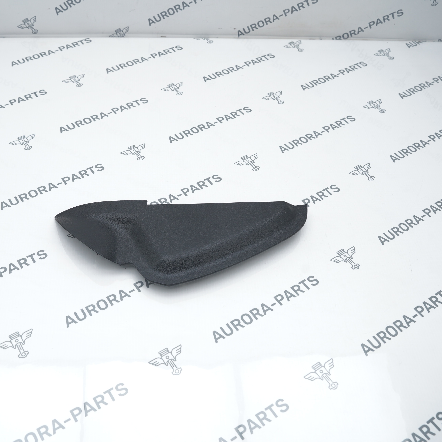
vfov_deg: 46.0
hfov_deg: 45.8
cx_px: 175
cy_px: 222
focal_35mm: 36
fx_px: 520
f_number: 6.3
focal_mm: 28
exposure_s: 1/125
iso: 500
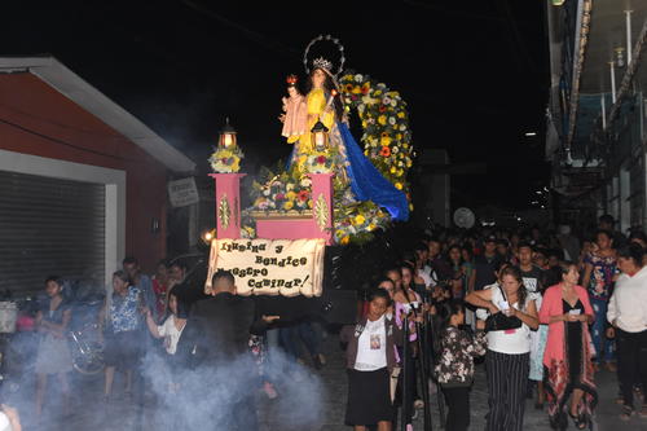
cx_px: 324
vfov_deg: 31.9
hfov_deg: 46.4
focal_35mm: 42
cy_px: 216
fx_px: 755
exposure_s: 1/125
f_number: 8
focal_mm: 28
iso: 1600
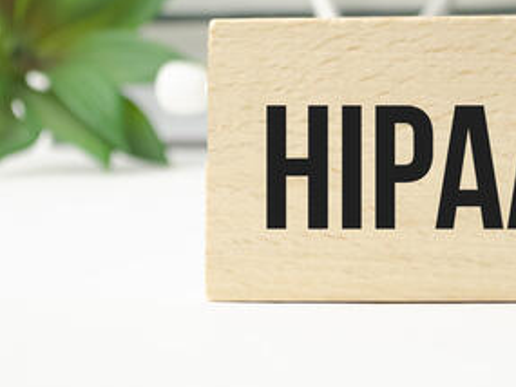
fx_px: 2311
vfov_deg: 9.5
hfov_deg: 12.7
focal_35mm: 155
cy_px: 31
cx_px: 418
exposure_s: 1/60
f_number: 5.6
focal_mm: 48
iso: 640
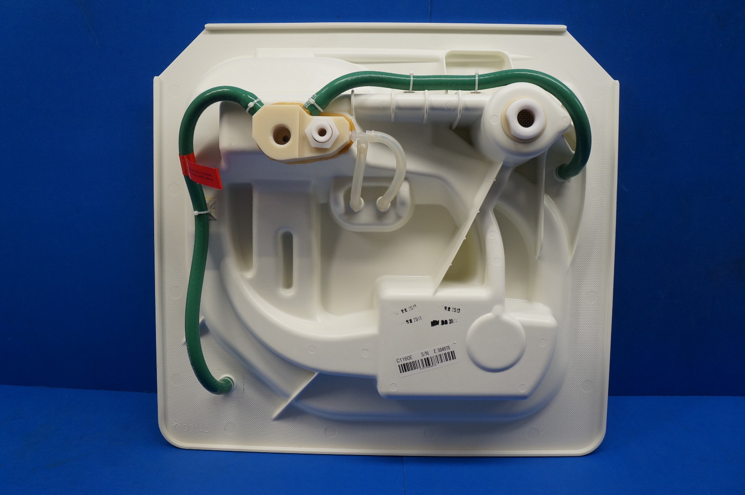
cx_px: 372
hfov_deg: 62.0
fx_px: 620
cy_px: 248
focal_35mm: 30
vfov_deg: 43.5
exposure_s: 1/125
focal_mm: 20
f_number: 5.6
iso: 400
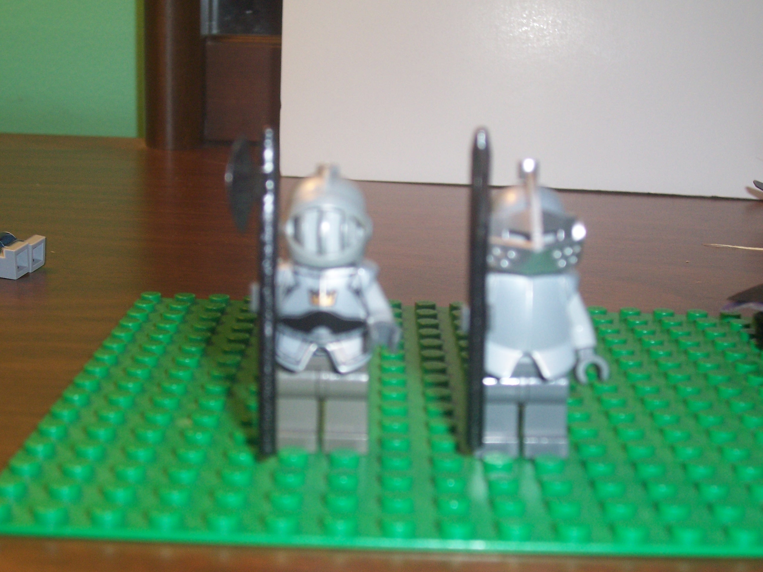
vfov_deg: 27.5
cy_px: 286
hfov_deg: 36.2
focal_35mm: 53
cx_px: 382
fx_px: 1168
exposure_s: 1/60
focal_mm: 8.6
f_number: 3.4
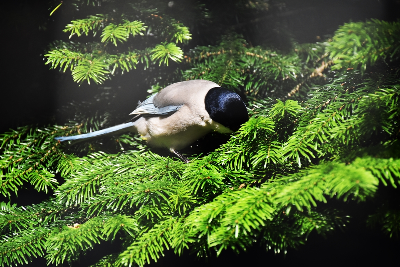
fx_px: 2334
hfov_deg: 9.8
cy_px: 134
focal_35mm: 210
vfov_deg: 6.5
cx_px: 200
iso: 800
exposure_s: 1/800
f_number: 5.6
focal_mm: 140
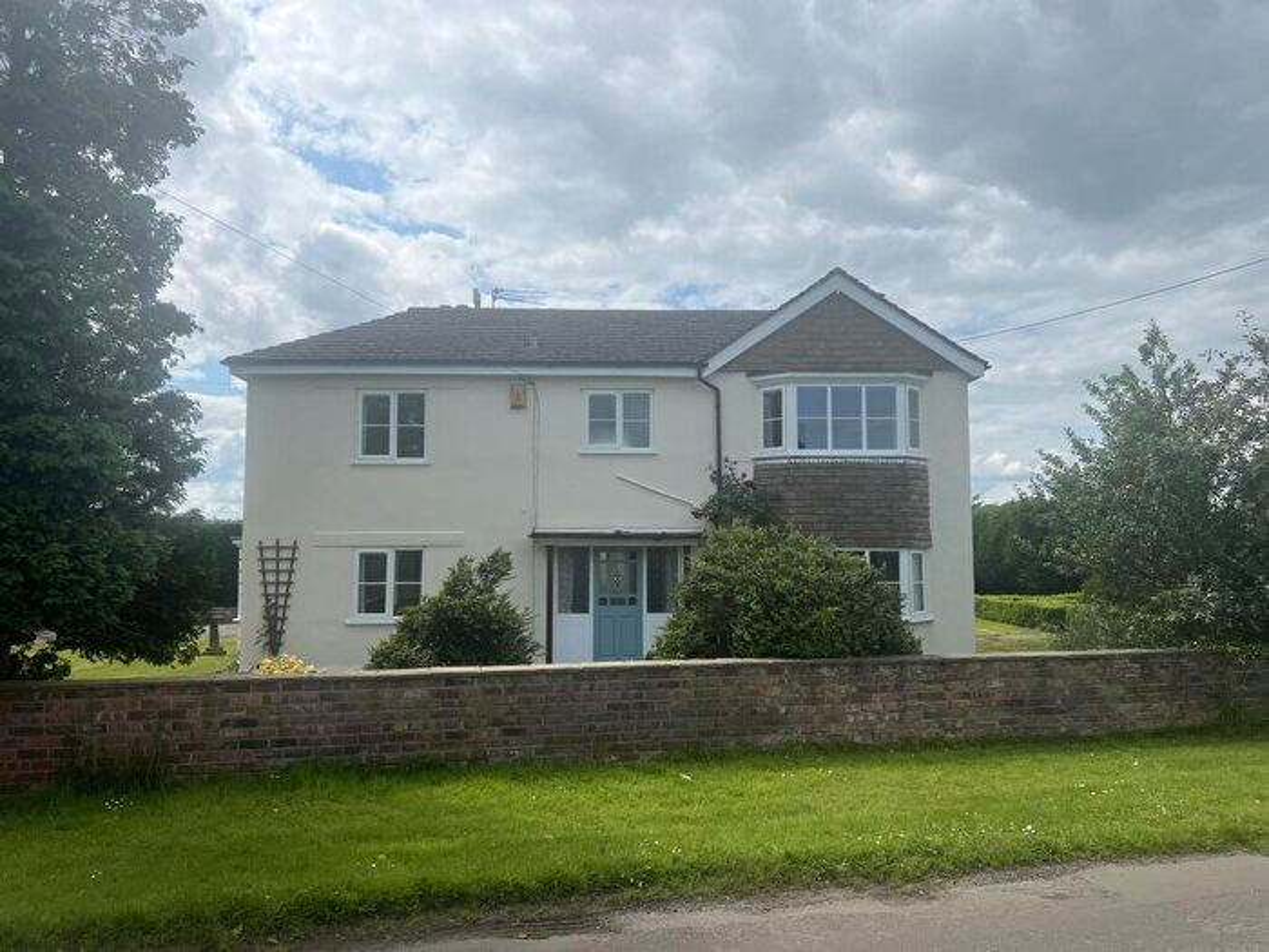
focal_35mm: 26
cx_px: 634
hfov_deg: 67.3
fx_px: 953
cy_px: 476
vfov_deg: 53.1
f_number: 1.5
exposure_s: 1/5882
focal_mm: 5.7
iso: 50
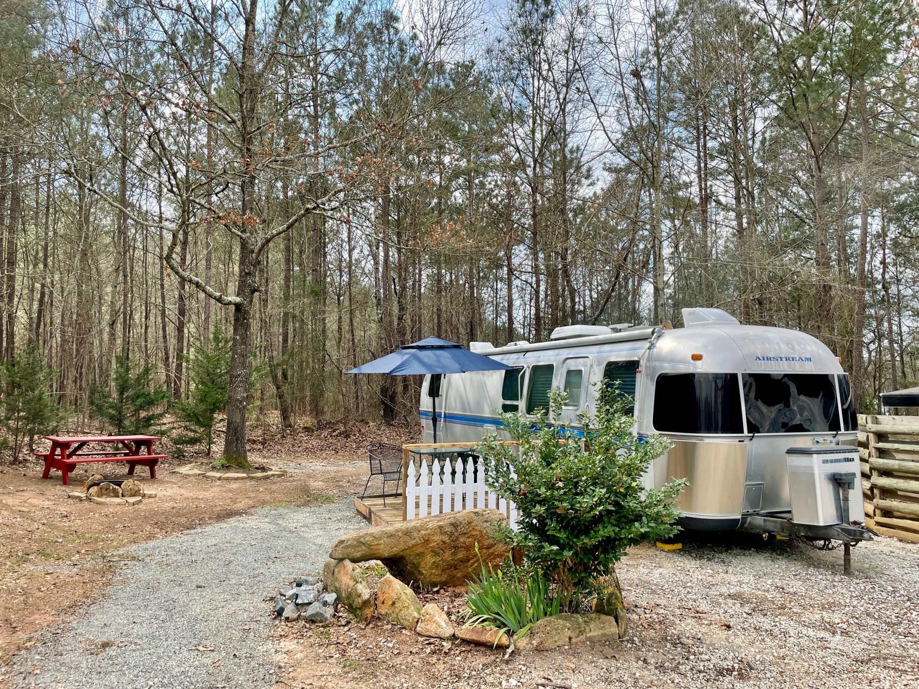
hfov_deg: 67.3
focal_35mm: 26
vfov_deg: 53.1
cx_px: 460
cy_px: 344
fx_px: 690
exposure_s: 1/875
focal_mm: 4.2
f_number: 1.6
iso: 32
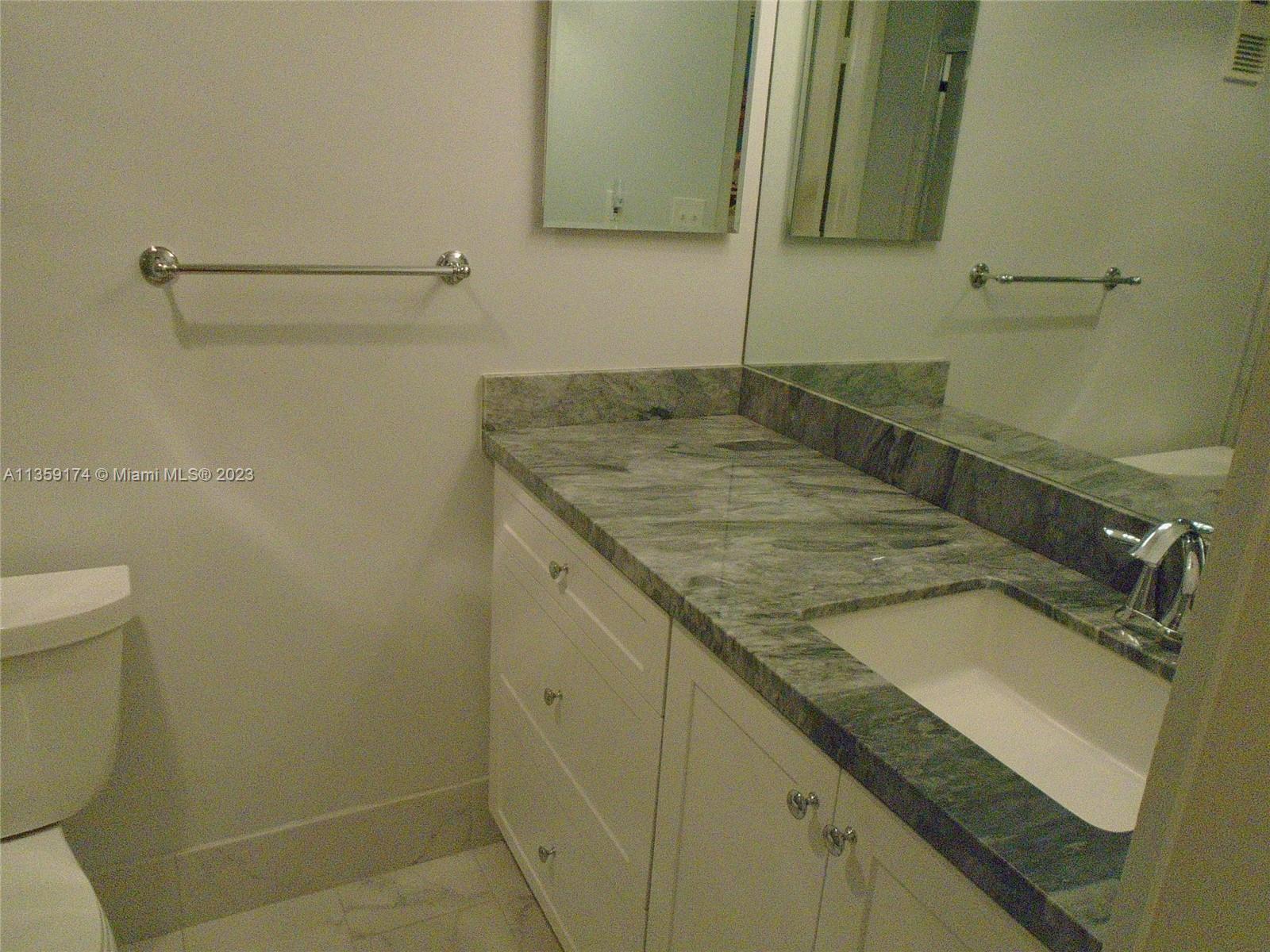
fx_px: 954
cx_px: 635
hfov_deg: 67.3
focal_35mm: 26
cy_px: 476
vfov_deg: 53.1
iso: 800
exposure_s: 1/200
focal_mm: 4.6
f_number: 3.2
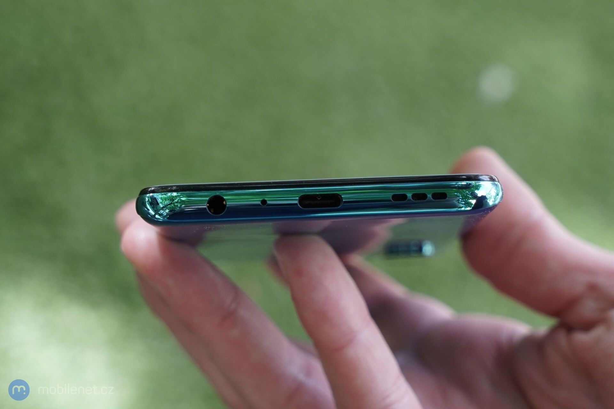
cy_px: 204
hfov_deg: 28.8
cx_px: 307
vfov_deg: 19.5
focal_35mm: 70
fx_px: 1194
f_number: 7.1
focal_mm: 70
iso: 800
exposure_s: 1/200
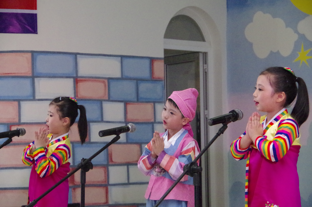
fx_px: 1142
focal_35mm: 132
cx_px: 156
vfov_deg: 10.3
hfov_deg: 15.6
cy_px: 104
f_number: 7.1
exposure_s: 1/3200
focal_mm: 88
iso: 12800
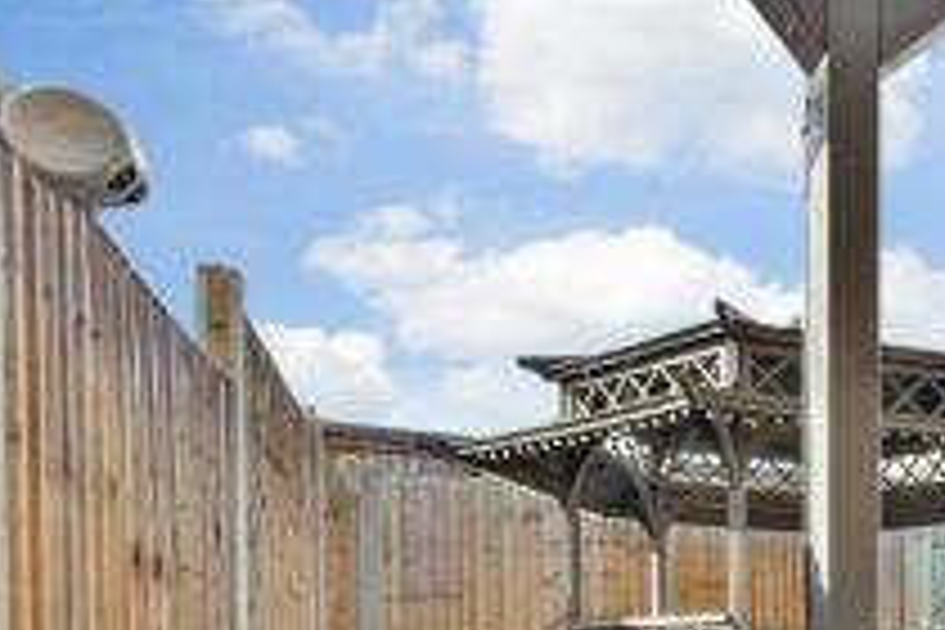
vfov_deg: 33.4
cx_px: 1030
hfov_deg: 43.6
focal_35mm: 34
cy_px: 709
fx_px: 892
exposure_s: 1/320
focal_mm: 10
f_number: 9
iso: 640
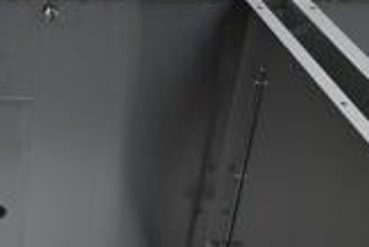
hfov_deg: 18.9
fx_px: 1036
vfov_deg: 12.7
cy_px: 401
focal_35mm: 101
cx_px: -91
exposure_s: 1/250
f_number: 8
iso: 100
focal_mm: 18
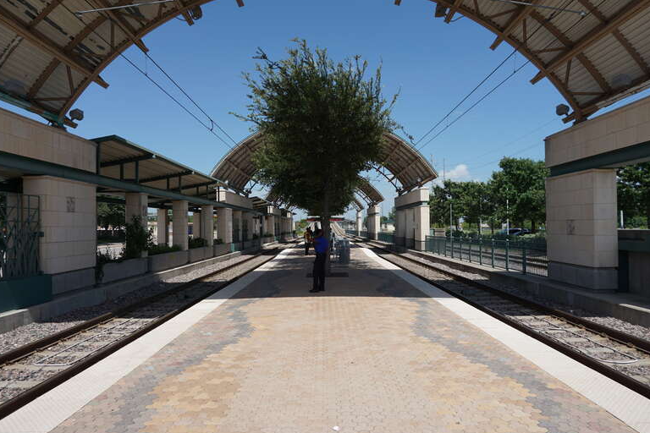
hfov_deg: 71.5
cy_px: 218
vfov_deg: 51.3
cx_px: 328
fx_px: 451
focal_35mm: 25
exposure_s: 1/320
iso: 100
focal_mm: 16
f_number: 8
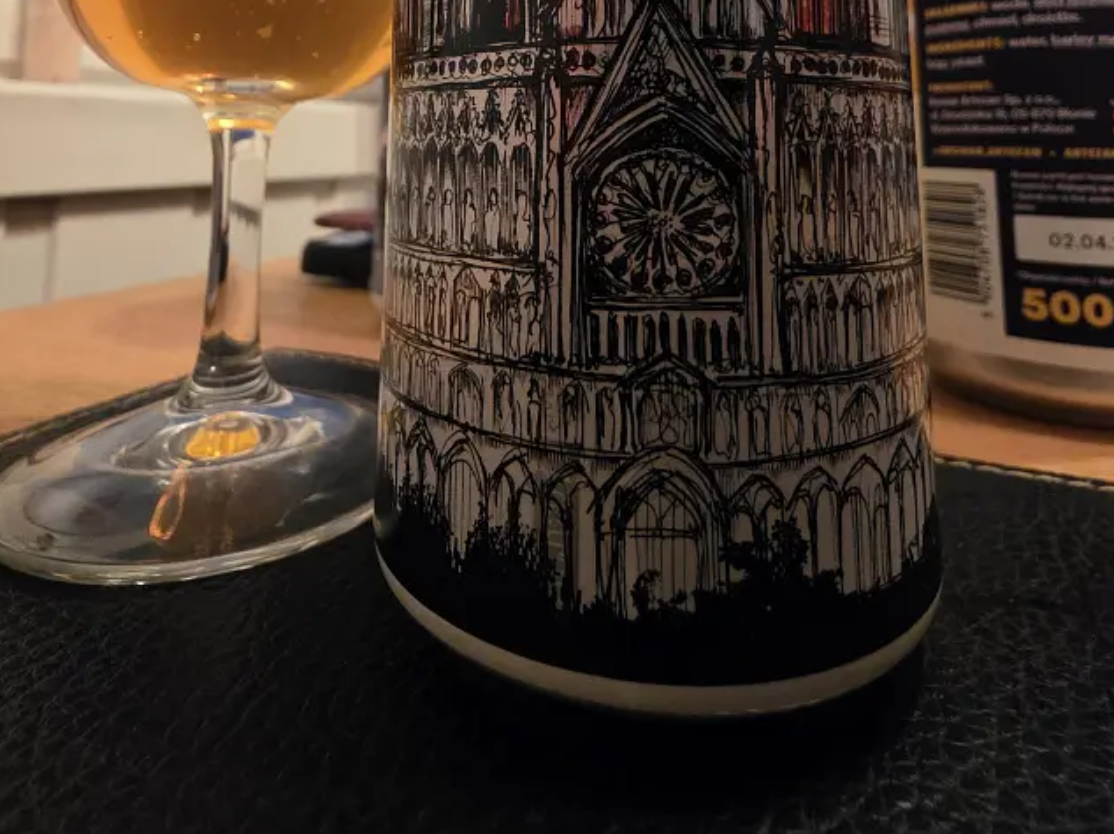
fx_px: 676
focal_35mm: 21
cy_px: 35
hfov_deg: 79.0
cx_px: 550
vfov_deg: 52.8
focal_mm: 2.2
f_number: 1.9
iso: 1250
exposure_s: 1/50
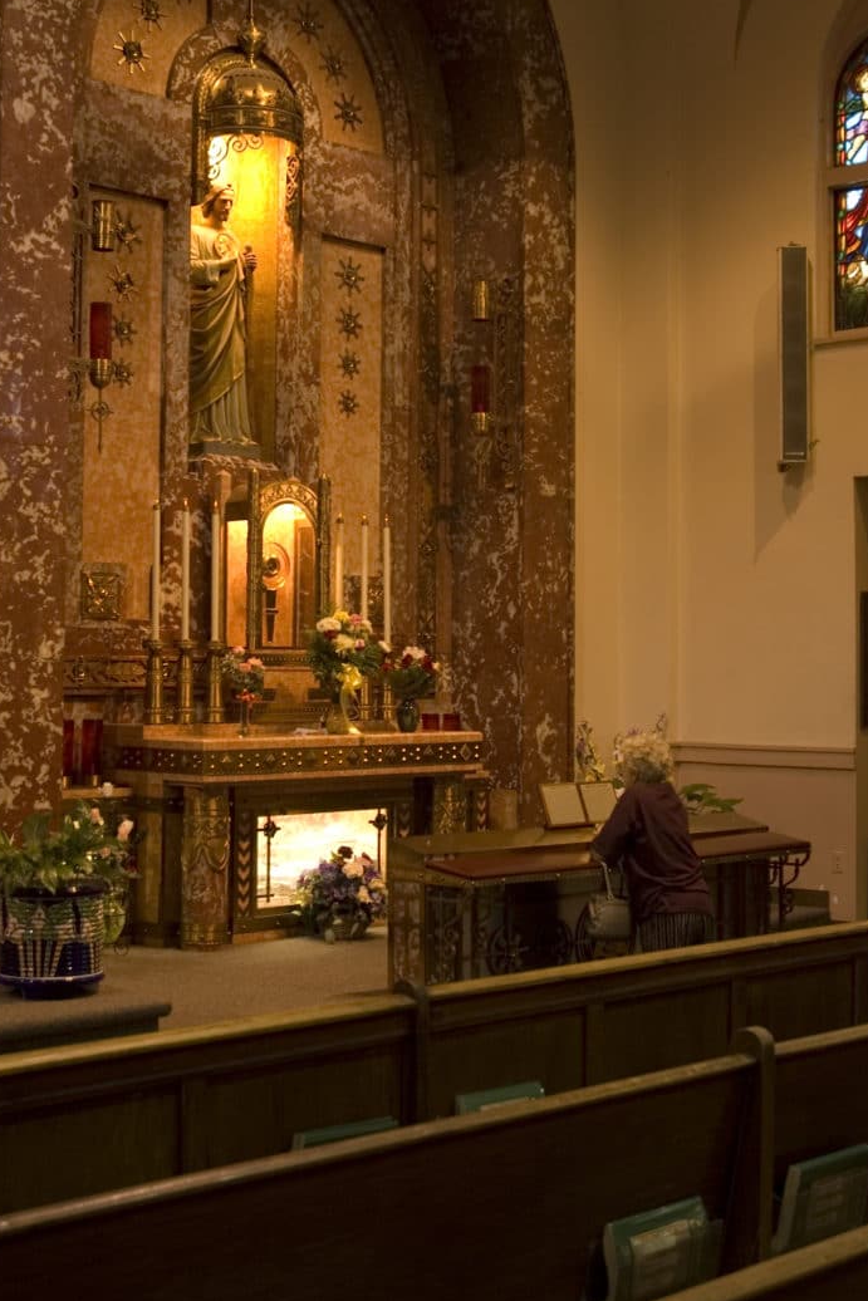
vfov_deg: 36.4
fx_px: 1977
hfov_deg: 24.8
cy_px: 558
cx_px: 467
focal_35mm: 55
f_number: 3.8
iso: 200
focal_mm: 27
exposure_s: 1/8
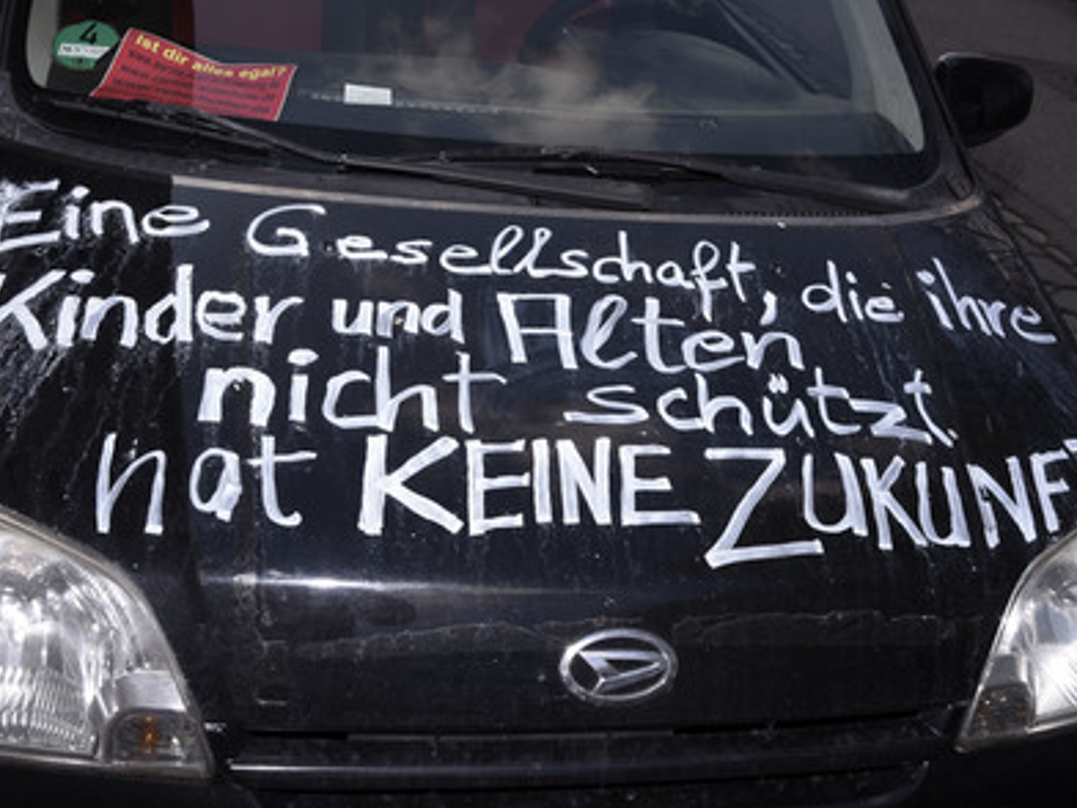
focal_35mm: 42
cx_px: 523
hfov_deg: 44.8
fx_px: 1307
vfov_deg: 34.3
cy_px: 404
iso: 200
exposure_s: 1/160
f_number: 10
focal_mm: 38
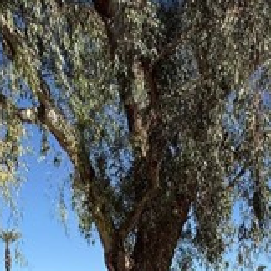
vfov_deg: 27.4
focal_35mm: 49
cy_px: 373
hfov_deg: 34.7
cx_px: 142
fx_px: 434
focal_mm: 2.22
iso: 50
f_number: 2.2
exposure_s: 1/2841
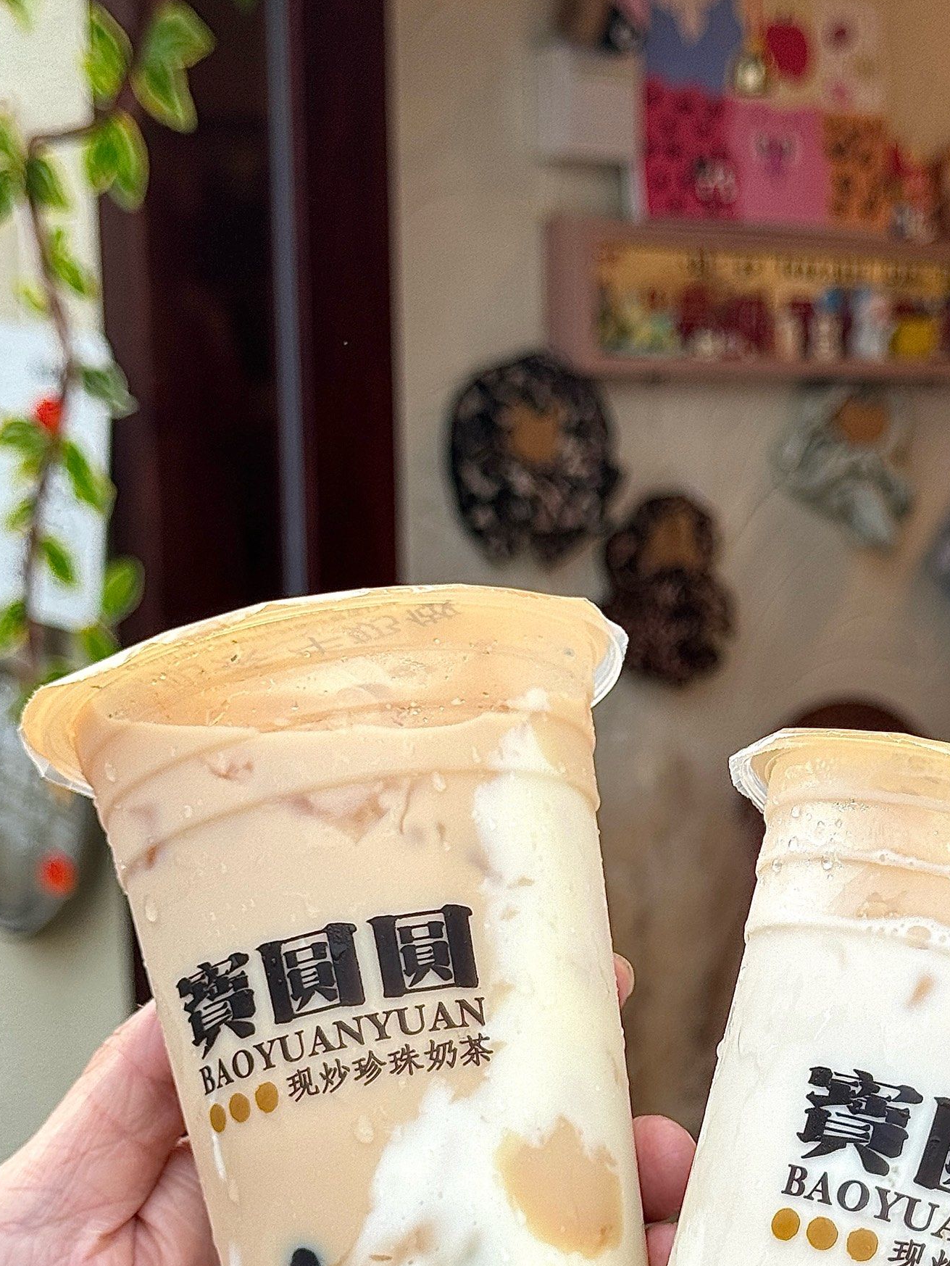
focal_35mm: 75
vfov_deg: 25.6
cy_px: 962
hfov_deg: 19.5
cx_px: 724
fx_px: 2743
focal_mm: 6.76
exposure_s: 1/360
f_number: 1.78
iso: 64
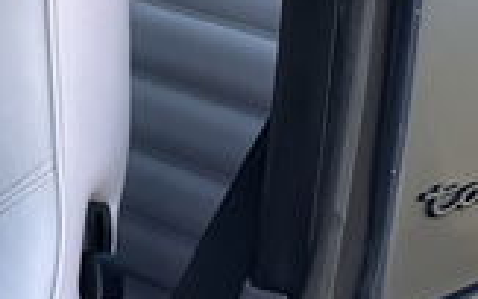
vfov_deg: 9.9
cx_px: -504
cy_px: 405
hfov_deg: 13.5
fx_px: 1694
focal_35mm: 130
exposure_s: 1/342
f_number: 1.6
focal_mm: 5.1
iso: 50
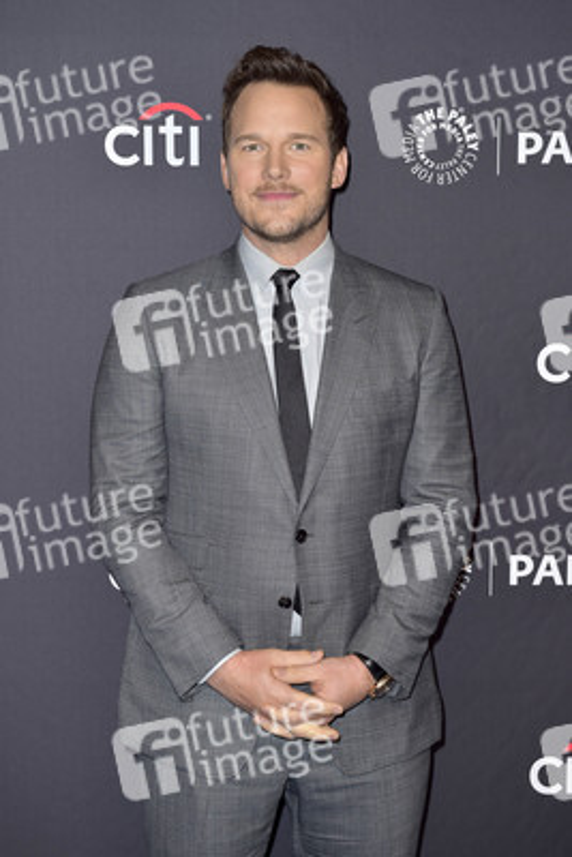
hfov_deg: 20.6
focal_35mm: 66
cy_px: 428
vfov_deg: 30.5
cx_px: 286
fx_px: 1572
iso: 250
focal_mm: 66
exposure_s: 1/250
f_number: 5.6
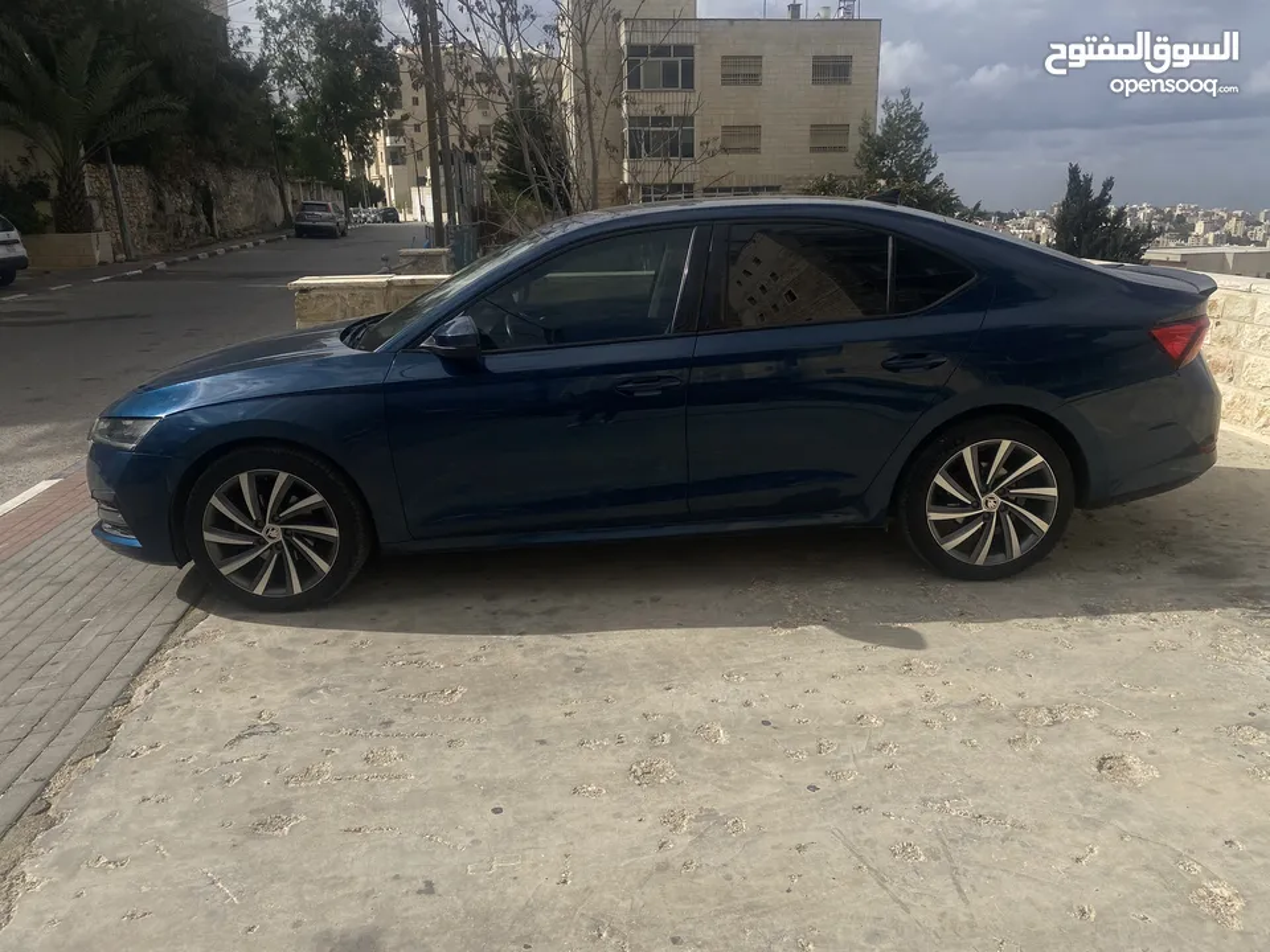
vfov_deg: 53.1
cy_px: 476
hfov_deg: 67.3
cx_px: 635
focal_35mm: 26
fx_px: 954
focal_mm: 4.25
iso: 32
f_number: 1.8
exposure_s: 1/7194
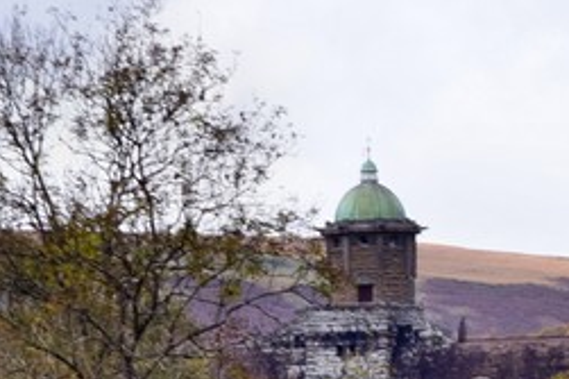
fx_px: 7439
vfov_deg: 2.9
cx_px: 583
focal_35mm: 471
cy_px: 592
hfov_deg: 4.4
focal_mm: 70
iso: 400
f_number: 10
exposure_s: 1/200
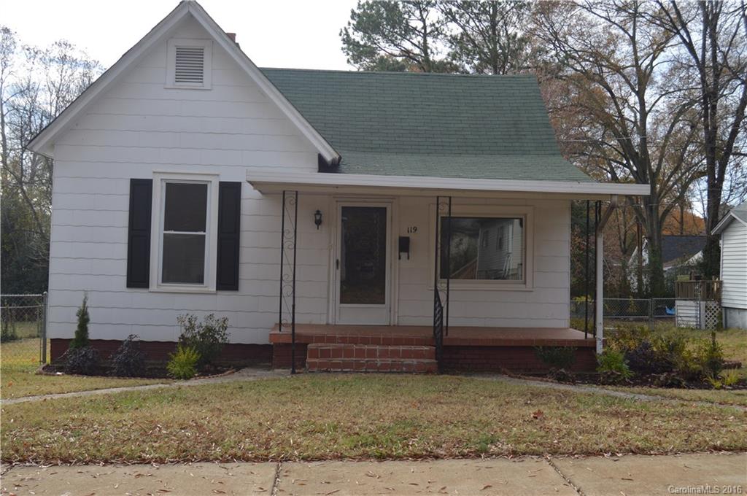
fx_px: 808
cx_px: 374
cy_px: 248
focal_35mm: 39
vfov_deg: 34.1
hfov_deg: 49.6
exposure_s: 1/200
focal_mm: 26
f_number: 7.1
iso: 100
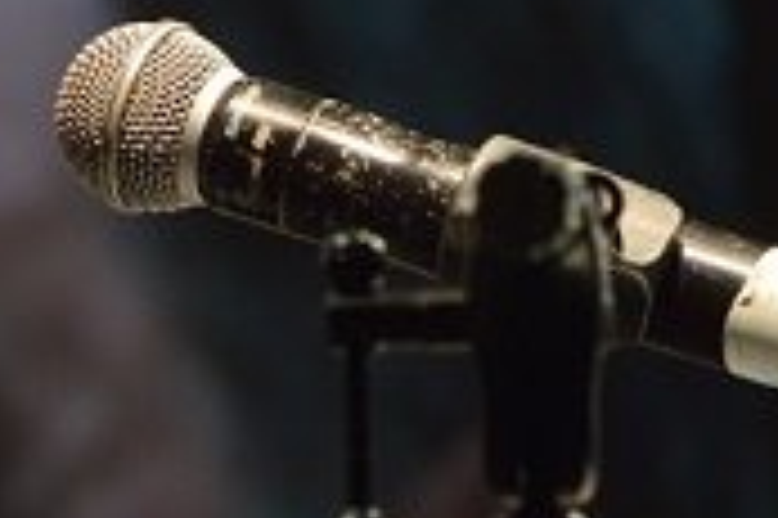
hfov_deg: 2.8
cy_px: 61
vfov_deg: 1.9
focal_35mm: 730
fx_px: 15761
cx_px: 49
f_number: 7.1
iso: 800
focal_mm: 140
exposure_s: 1/125
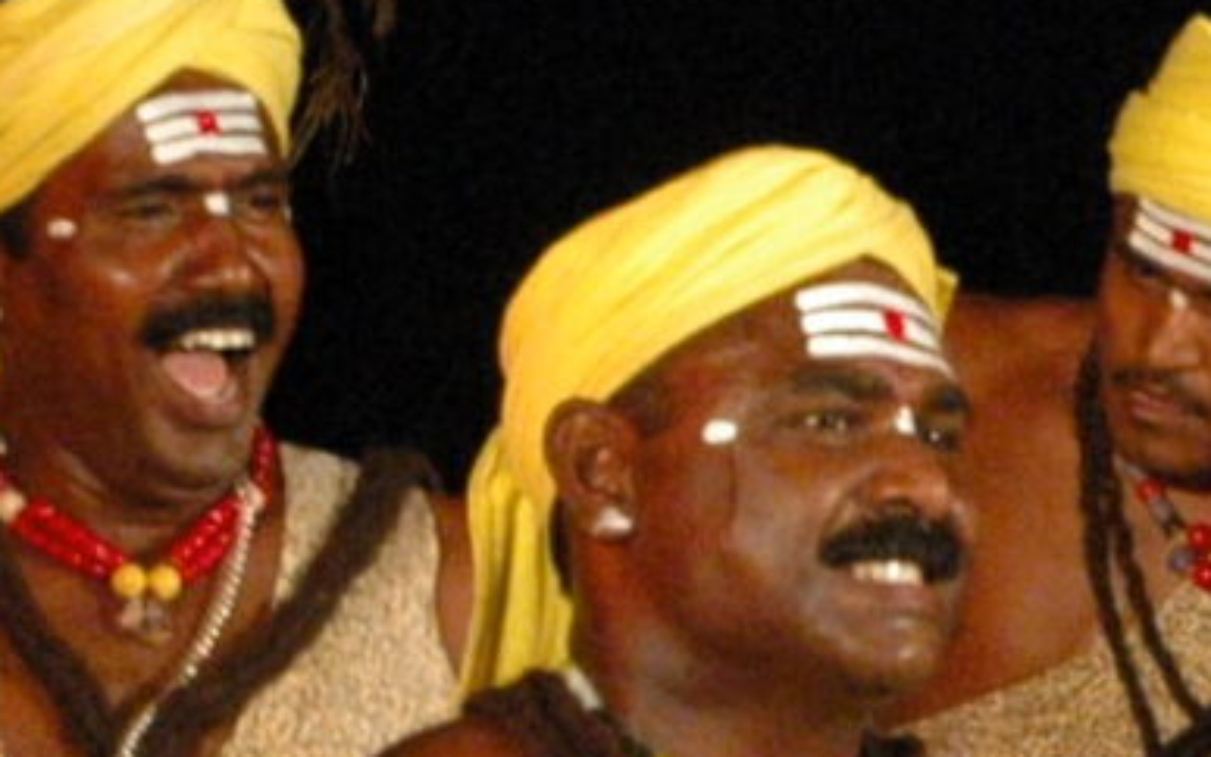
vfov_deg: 3.4
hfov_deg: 5.3
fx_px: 12675
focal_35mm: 384
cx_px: 2525
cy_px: 1314
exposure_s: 1/80
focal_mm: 38
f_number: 8
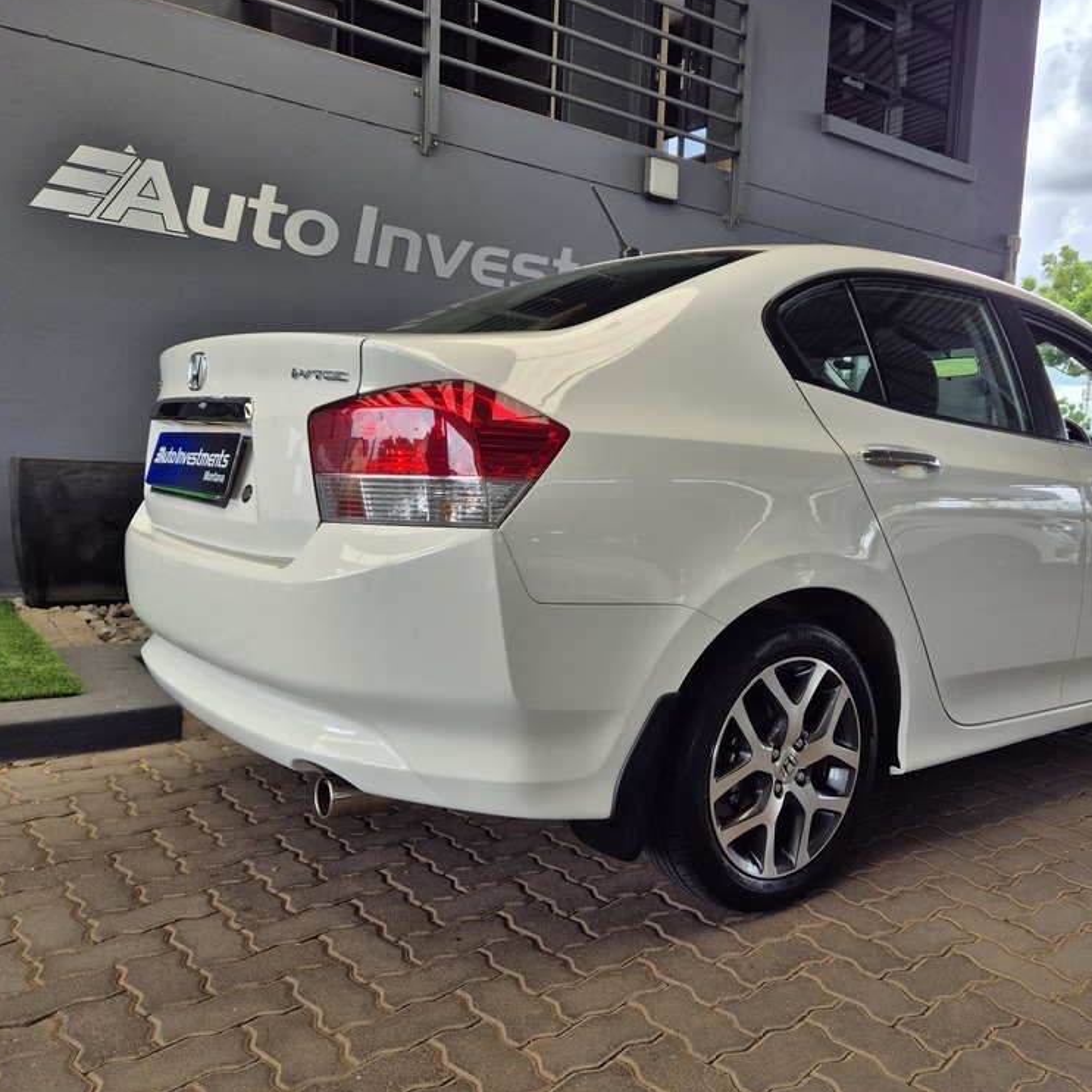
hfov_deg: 56.7
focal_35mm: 28
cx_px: 669
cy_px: 534
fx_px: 999
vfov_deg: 57.3
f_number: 1.8
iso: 25
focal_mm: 5.4
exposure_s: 1/455
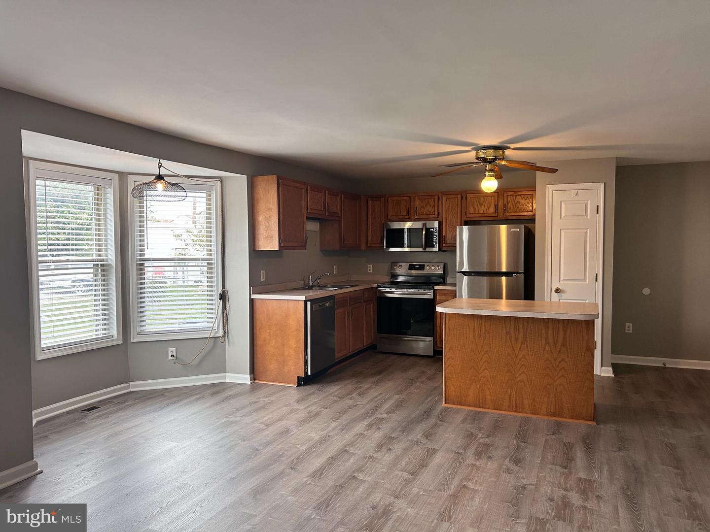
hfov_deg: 67.3
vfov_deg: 53.1
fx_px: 533
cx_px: 355
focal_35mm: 26
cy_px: 266
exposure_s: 1/120
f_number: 1.5
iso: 100
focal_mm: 5.7
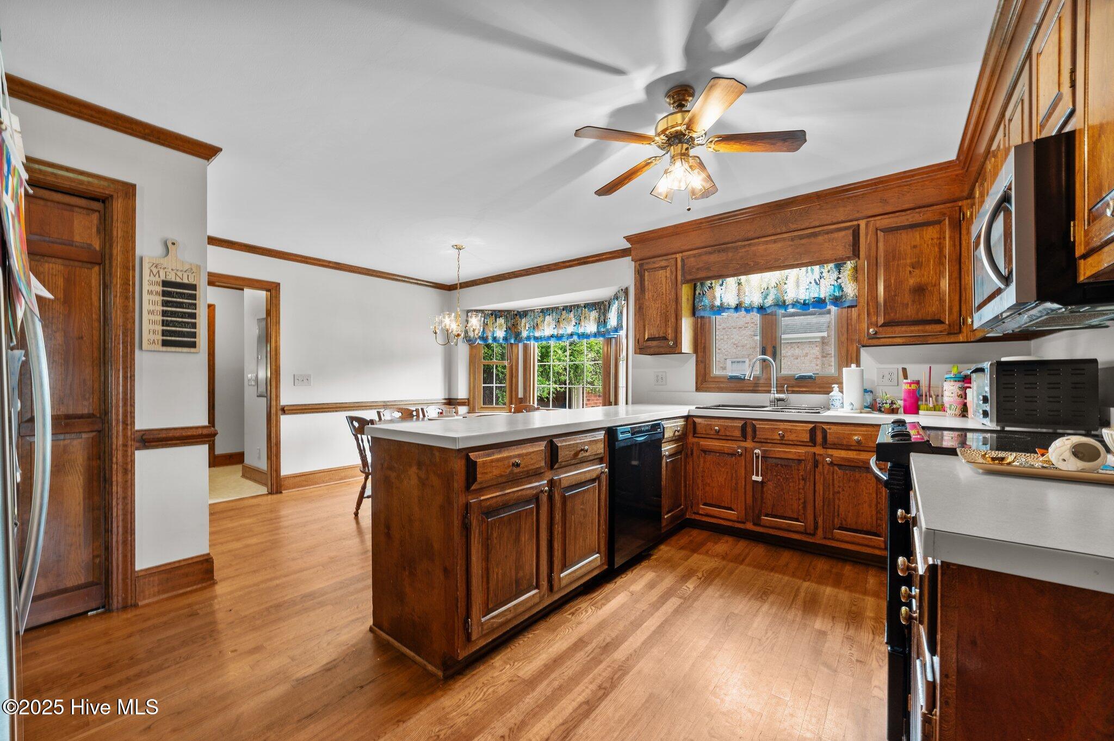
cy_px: 370
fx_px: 433
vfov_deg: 81.1
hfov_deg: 104.3
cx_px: 557
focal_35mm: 14
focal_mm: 14
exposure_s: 1
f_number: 8
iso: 250
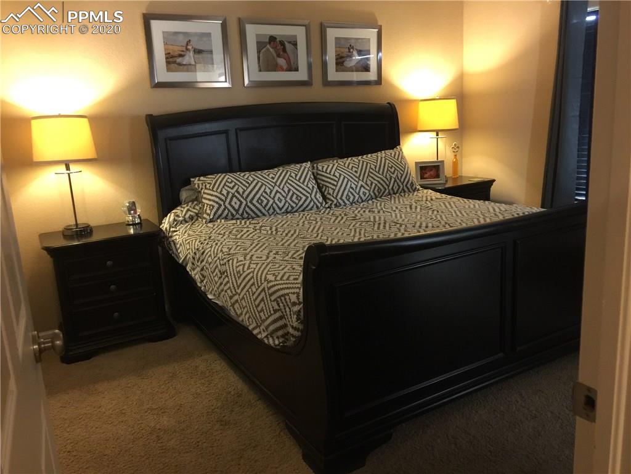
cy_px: 237
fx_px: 529
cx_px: 316
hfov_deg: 61.7
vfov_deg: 48.2
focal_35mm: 29
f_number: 2.2
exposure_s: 1/10
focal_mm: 4.15
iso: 125
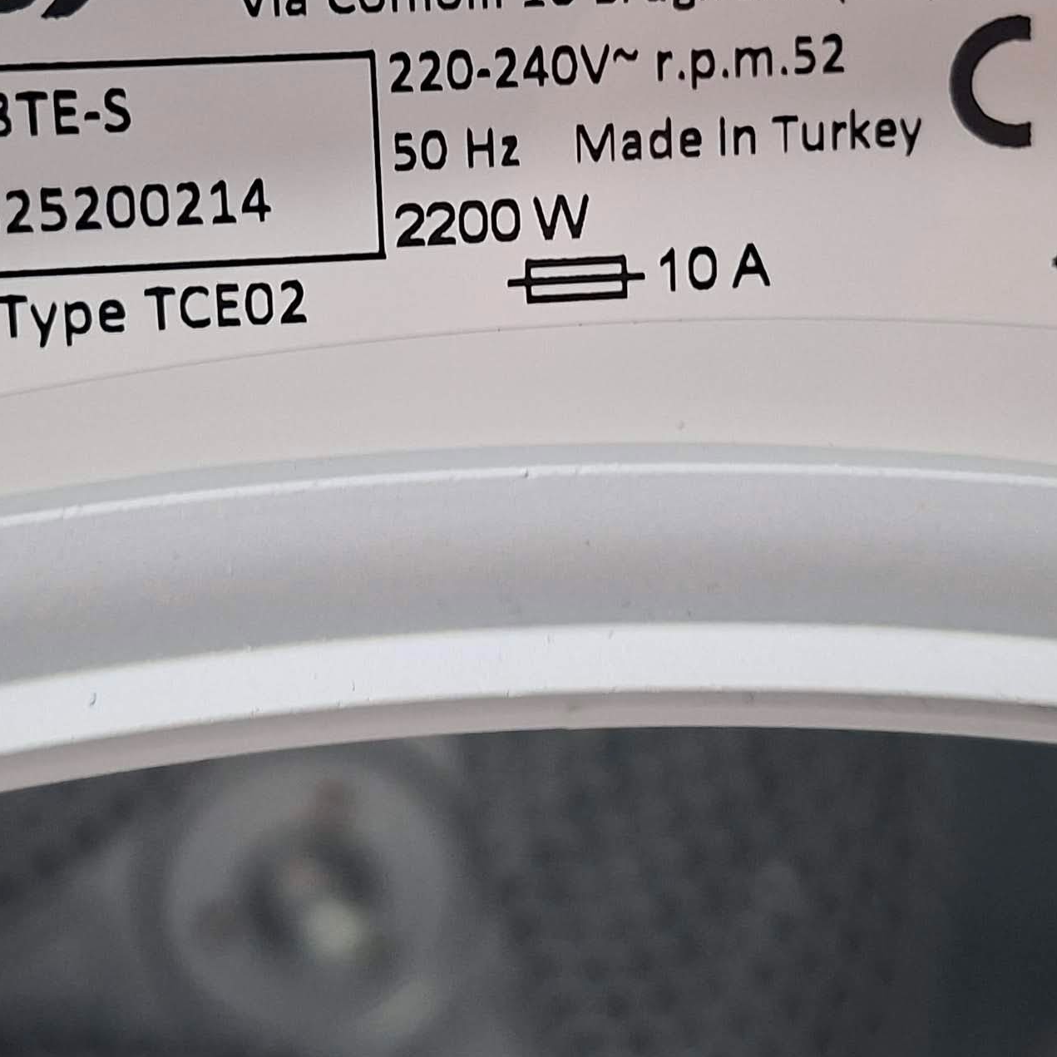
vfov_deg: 26.7
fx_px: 2211
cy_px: 324
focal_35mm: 64
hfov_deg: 26.9
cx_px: 502
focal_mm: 5.54
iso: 320
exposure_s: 1/50
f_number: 1.8
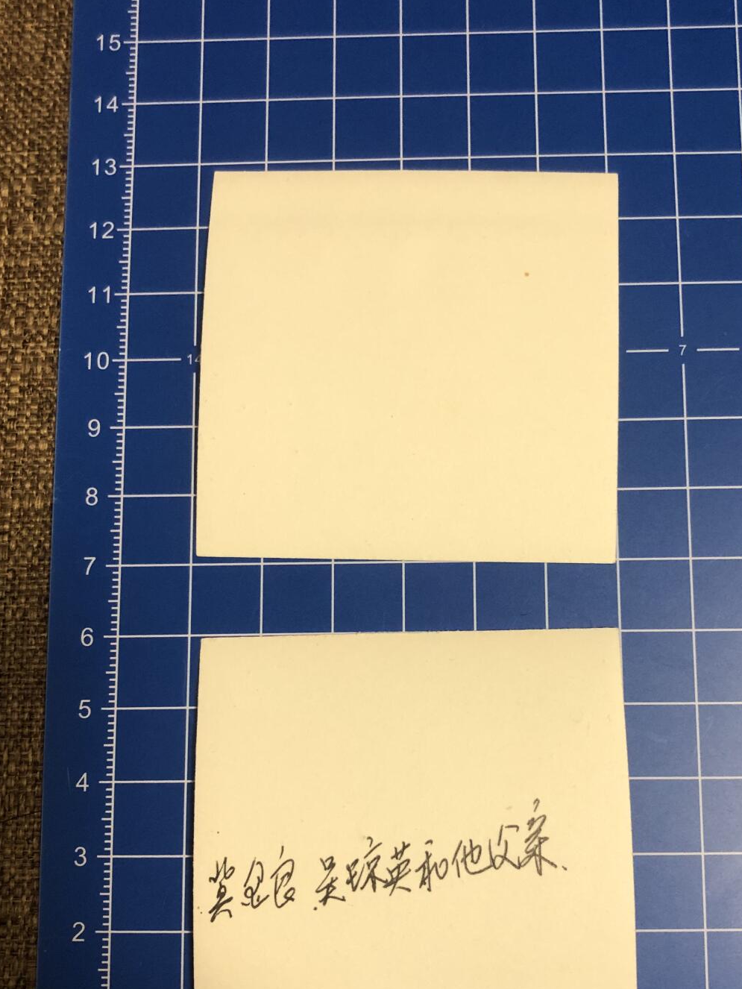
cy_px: 571
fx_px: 1086
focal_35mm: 38
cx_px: 439
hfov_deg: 37.6
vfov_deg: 48.8
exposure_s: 1/15
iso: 50
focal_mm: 4
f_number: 1.8
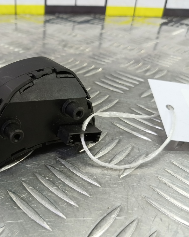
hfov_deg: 44.1
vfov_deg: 57.2
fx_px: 217
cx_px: 29
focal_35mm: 31
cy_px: 117
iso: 156
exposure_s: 1/50
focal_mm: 4.11
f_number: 1.6
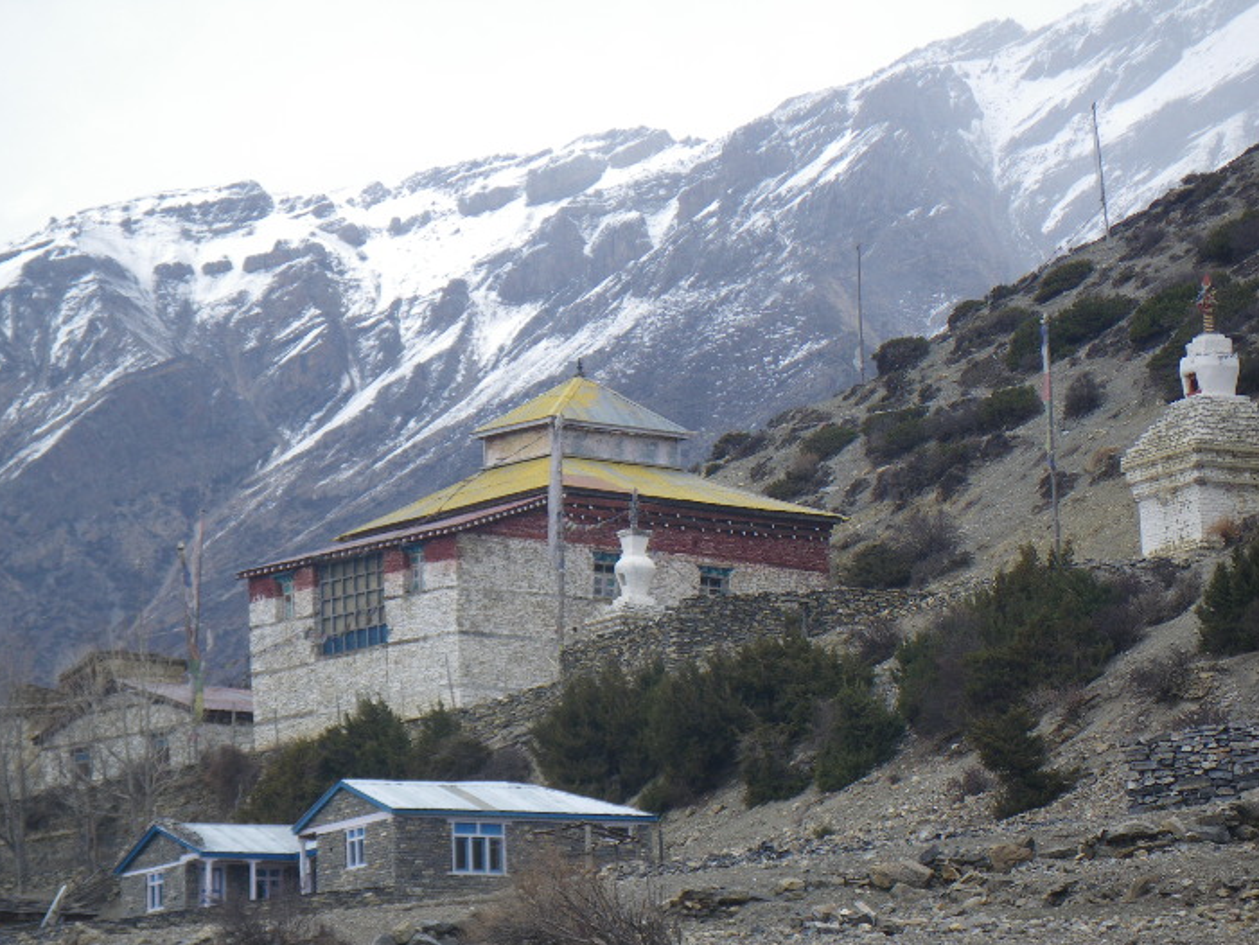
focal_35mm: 140
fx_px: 5093
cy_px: 573
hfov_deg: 14.1
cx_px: 574
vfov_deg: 10.6
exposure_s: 1/320
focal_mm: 20.6
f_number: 5.2
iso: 50
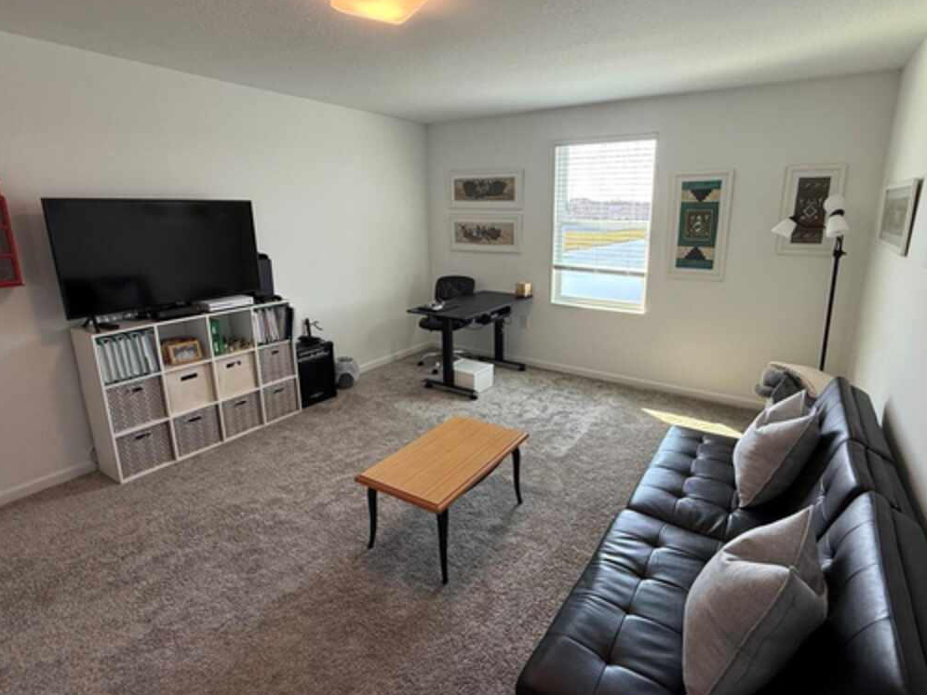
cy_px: 319
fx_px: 482
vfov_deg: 71.5
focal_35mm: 18
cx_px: 503
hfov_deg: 87.6
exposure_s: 1/120
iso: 125
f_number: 2.2
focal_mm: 2.22
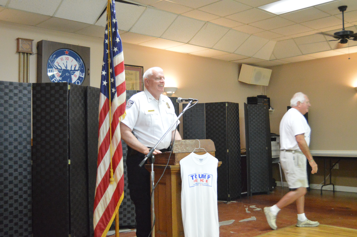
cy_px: 118
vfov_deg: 34.1
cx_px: 178
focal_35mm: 39
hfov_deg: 49.6
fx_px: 386
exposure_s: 1/80
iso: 6400
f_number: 4
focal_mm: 26
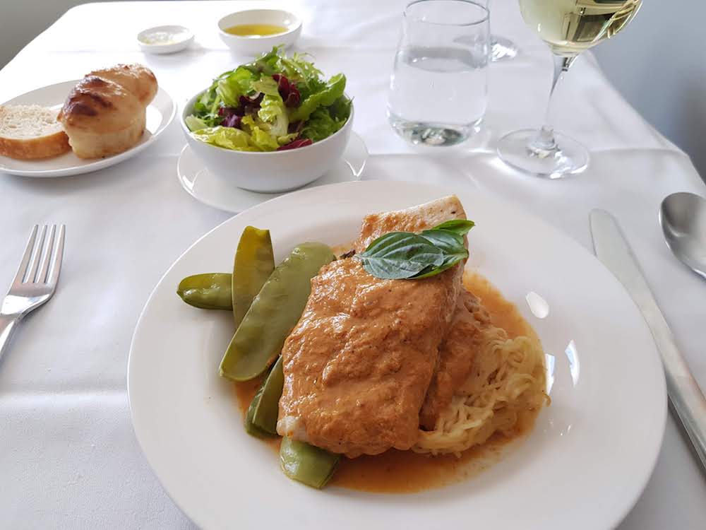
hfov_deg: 67.3
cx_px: 353
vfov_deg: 53.1
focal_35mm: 26
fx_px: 530
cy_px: 265
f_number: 1.7
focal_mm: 4.2
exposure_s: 1/50
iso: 100
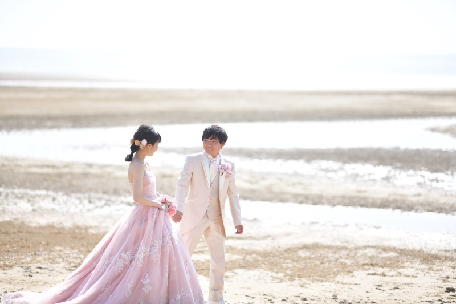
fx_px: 1330
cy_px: 152
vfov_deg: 13.0
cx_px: 228
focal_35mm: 105
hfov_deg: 19.5
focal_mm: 105
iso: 64
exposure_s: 1/1600
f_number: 1.6
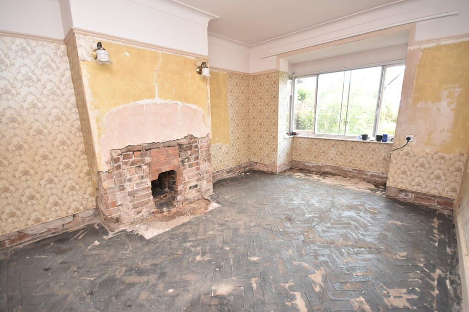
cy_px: 156
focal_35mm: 15
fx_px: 195
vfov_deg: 77.3
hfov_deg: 100.4
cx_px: 234
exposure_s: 1/160
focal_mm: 10
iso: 800
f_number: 4.5
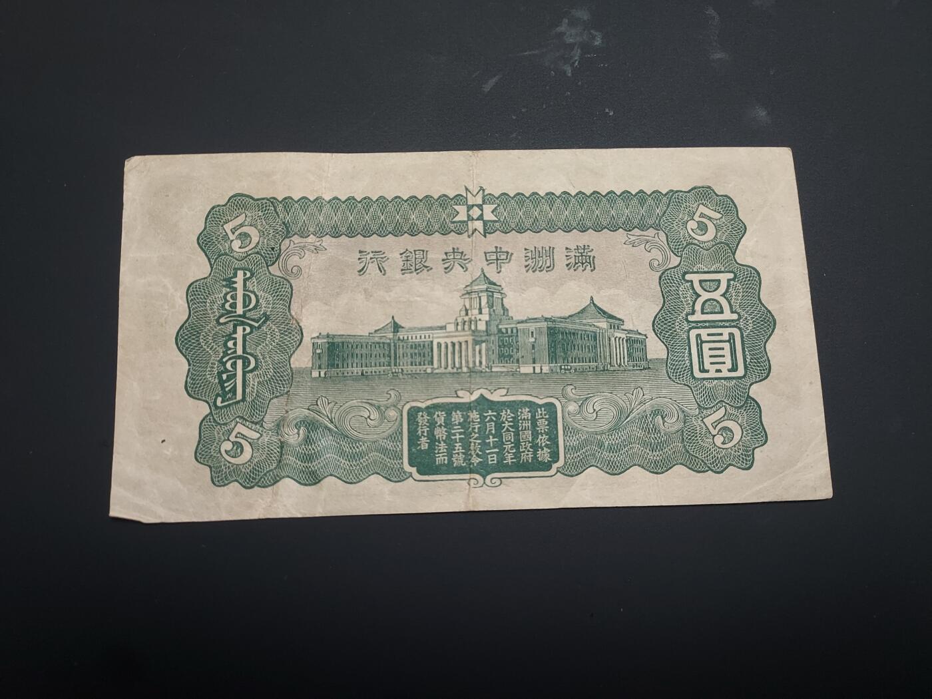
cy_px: 350
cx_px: 466
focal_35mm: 24
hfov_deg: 71.6
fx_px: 646
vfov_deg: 56.8
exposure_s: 1/60
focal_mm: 4.6
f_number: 1.8
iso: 250
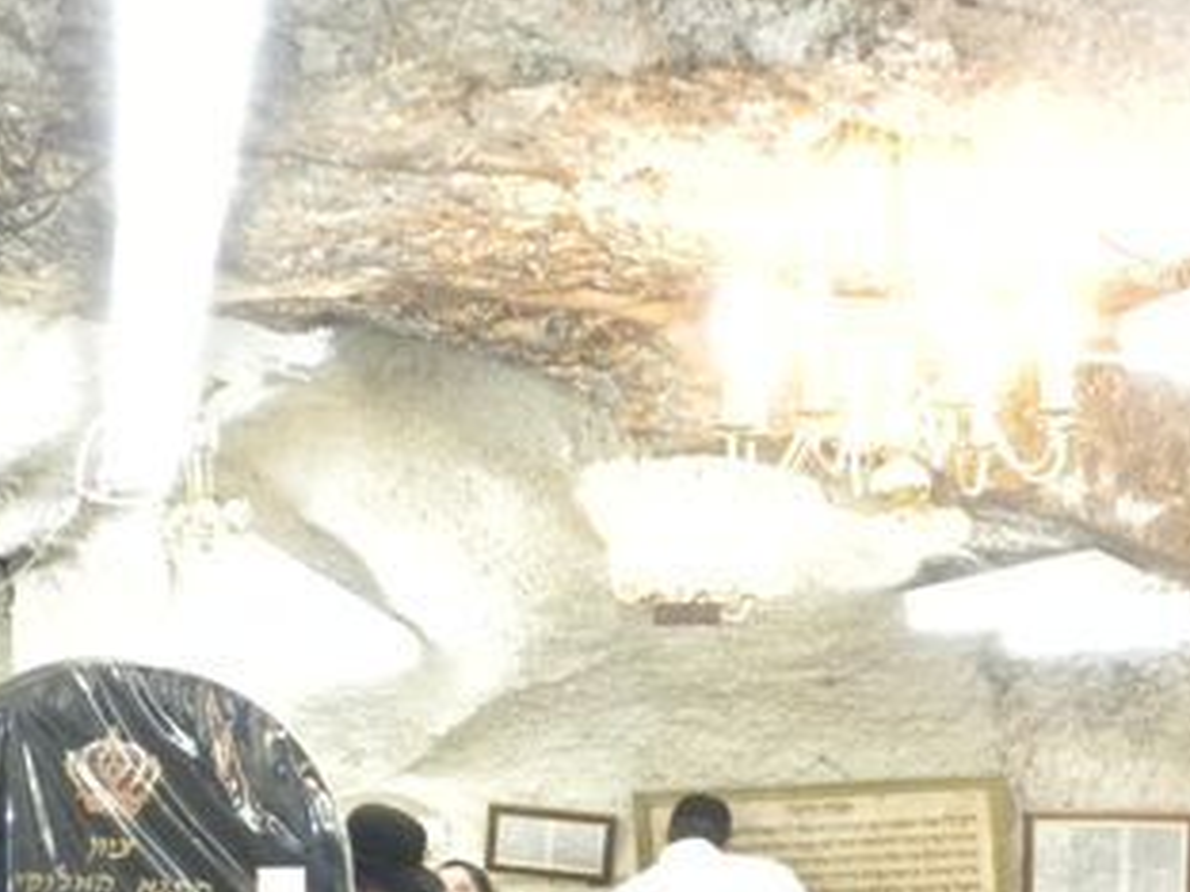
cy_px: 778
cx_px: 671
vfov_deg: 19.1
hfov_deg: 25.6
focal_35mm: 76
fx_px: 2613
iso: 400
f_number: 3.5
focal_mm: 6.6
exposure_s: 1/63
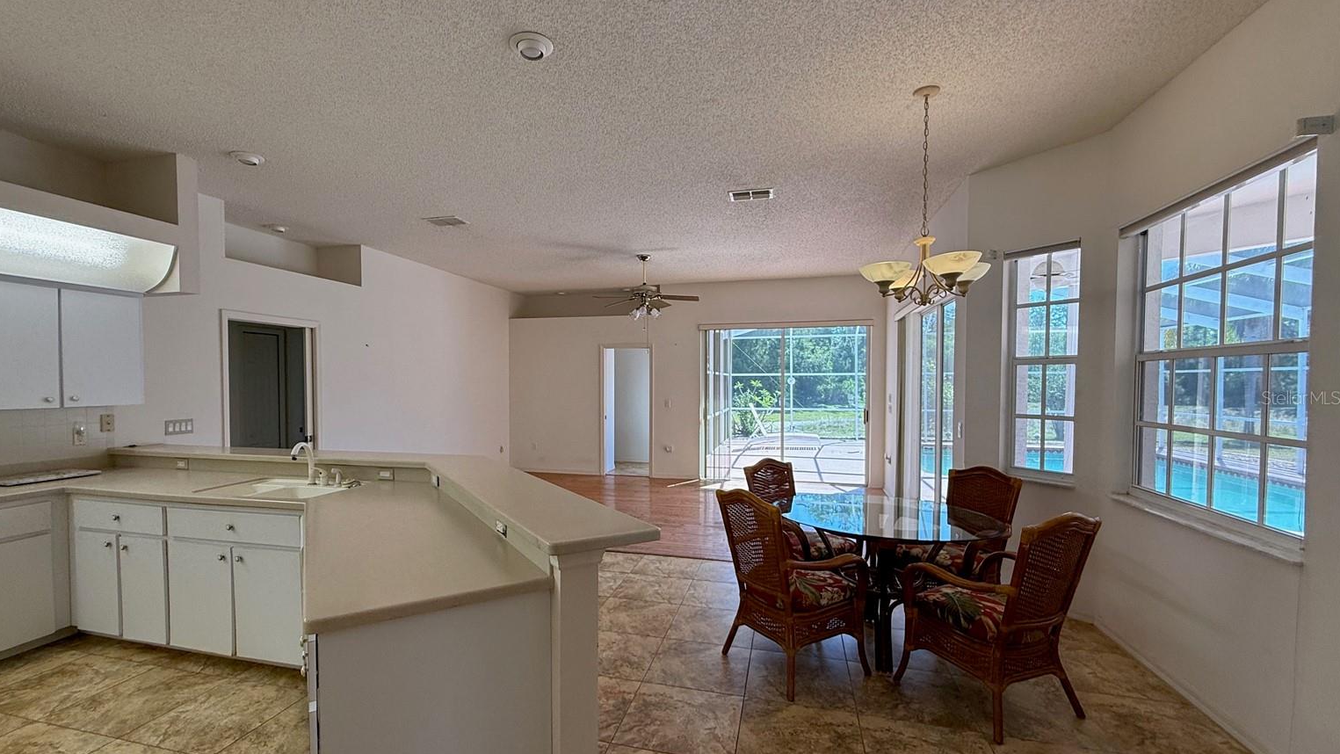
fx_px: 569
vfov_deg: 67.0
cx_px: 641
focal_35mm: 16
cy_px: 397
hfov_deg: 99.3
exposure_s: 1/145
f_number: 2.2
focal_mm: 2.22
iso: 64
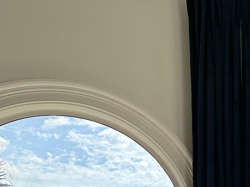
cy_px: 283
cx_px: 356
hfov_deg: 22.7
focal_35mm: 73
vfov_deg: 17.9
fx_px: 527
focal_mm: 6.86
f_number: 1.78
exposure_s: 1/1144
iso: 80
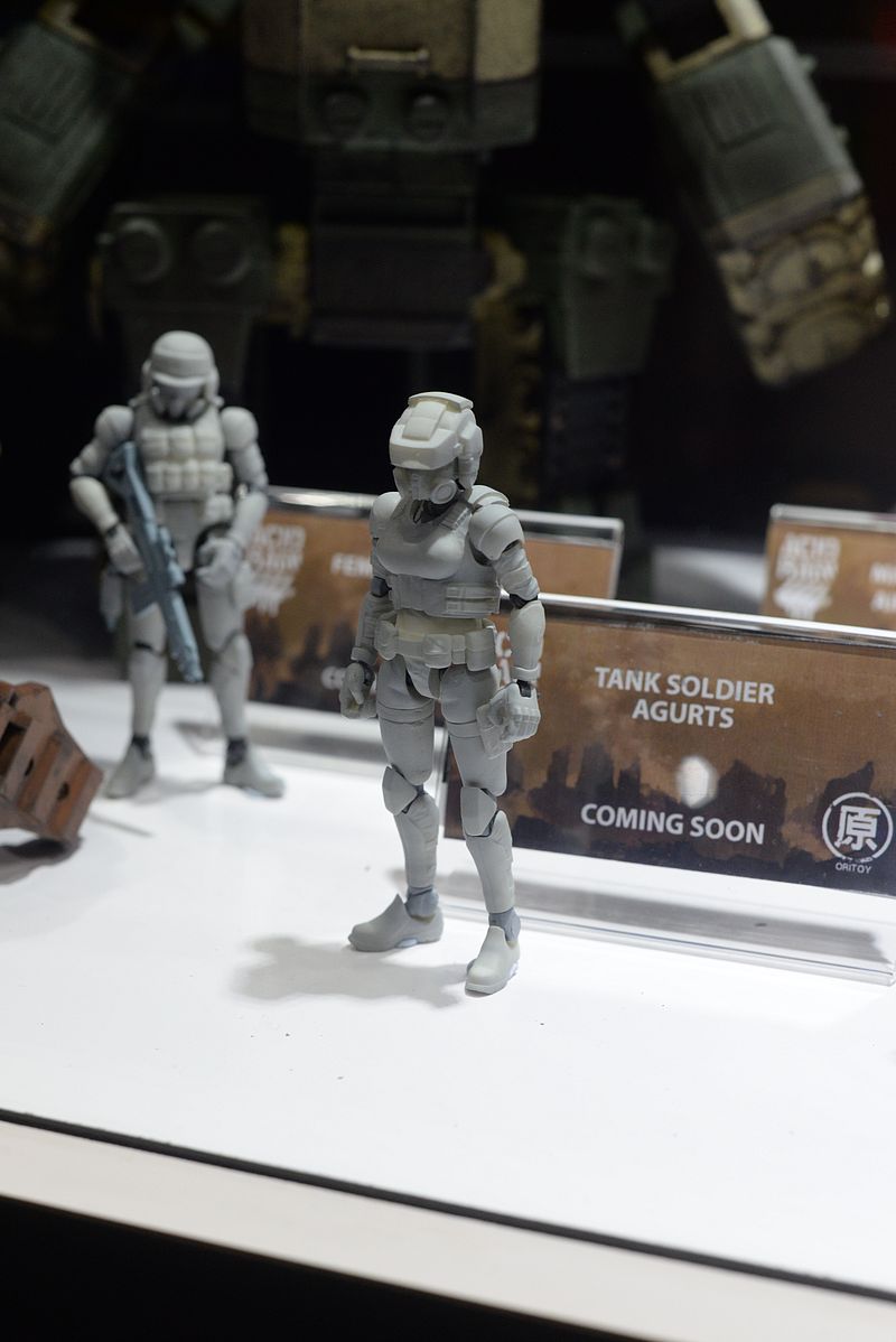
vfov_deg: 39.6
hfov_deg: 27.0
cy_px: 671
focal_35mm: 50
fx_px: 1864
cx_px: 448
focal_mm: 50
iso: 2000
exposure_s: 1/125
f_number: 6.3
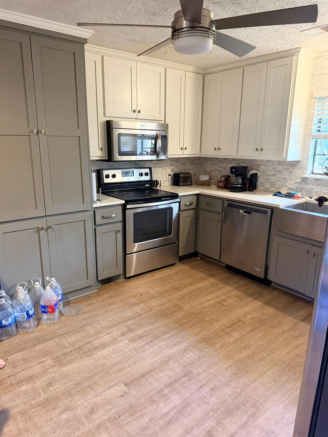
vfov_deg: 71.6
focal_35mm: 24
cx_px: 164
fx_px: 303
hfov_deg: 56.8
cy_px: 218
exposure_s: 1/60
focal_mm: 6.76
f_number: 1.78
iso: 500
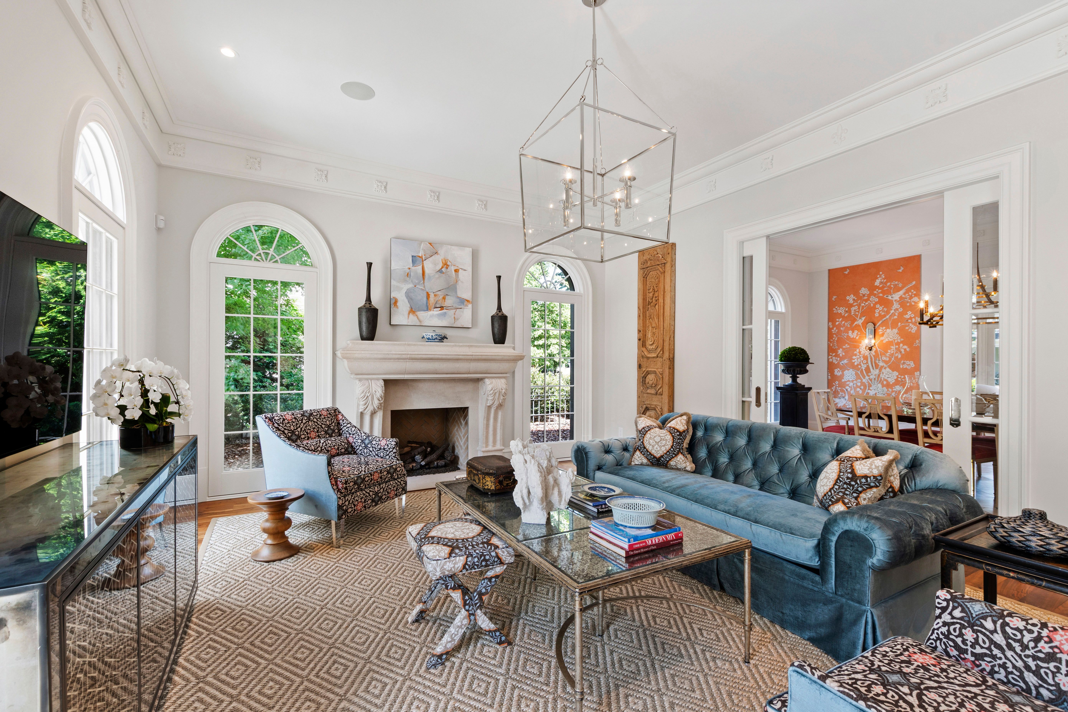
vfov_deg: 77.3
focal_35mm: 15
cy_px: 356
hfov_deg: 100.4
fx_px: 445
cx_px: 534
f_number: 8
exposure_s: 1/3
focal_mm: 10
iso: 100
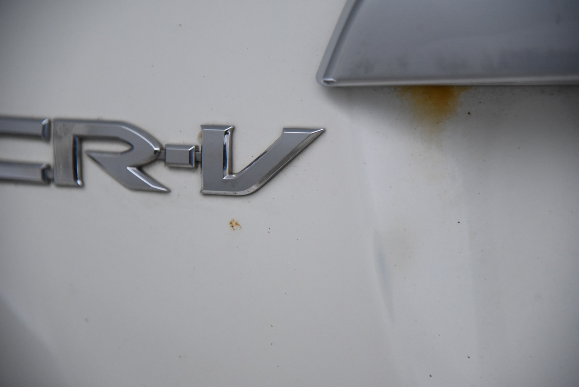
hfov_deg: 17.1
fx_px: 1931
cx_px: 290
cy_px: 194
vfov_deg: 11.4
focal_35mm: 120
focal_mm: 120
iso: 4000
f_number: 4
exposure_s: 1/640
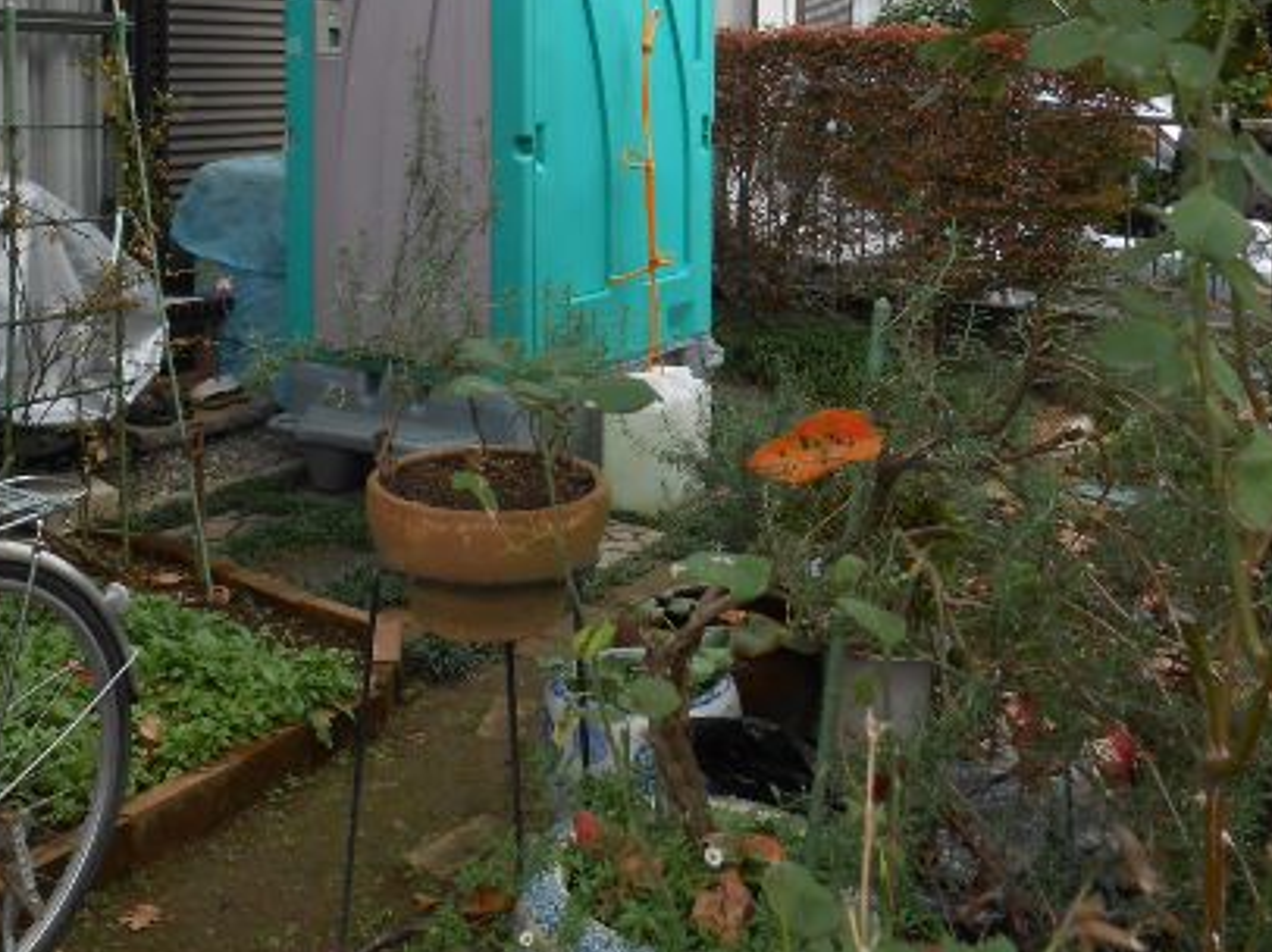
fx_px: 1506
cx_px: 555
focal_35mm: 41
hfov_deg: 45.7
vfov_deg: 33.4
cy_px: 110
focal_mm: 4.6
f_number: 3.5
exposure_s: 1/200
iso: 80
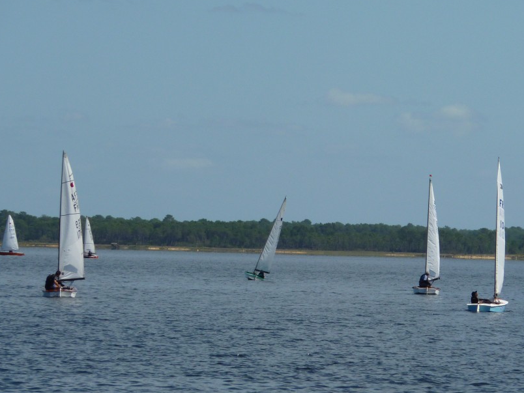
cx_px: 323
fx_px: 5465
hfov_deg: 5.5
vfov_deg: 4.1
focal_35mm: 361
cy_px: 211
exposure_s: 1/640
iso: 80
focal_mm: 39.7
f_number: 5.6
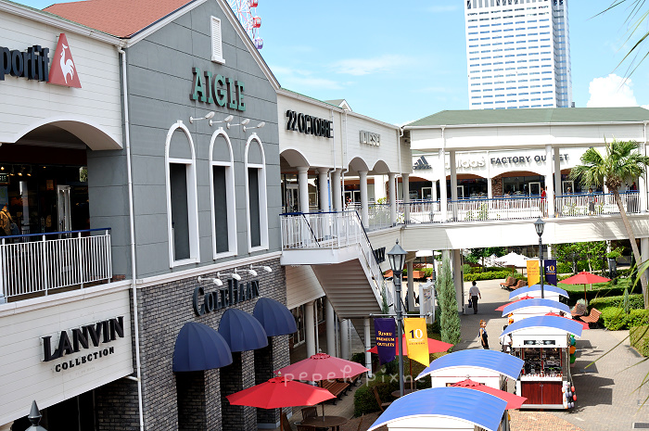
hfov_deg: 37.9
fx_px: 945
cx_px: 324
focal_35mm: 52
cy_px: 216
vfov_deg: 25.7
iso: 320
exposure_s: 1/800
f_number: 6.3
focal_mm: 35
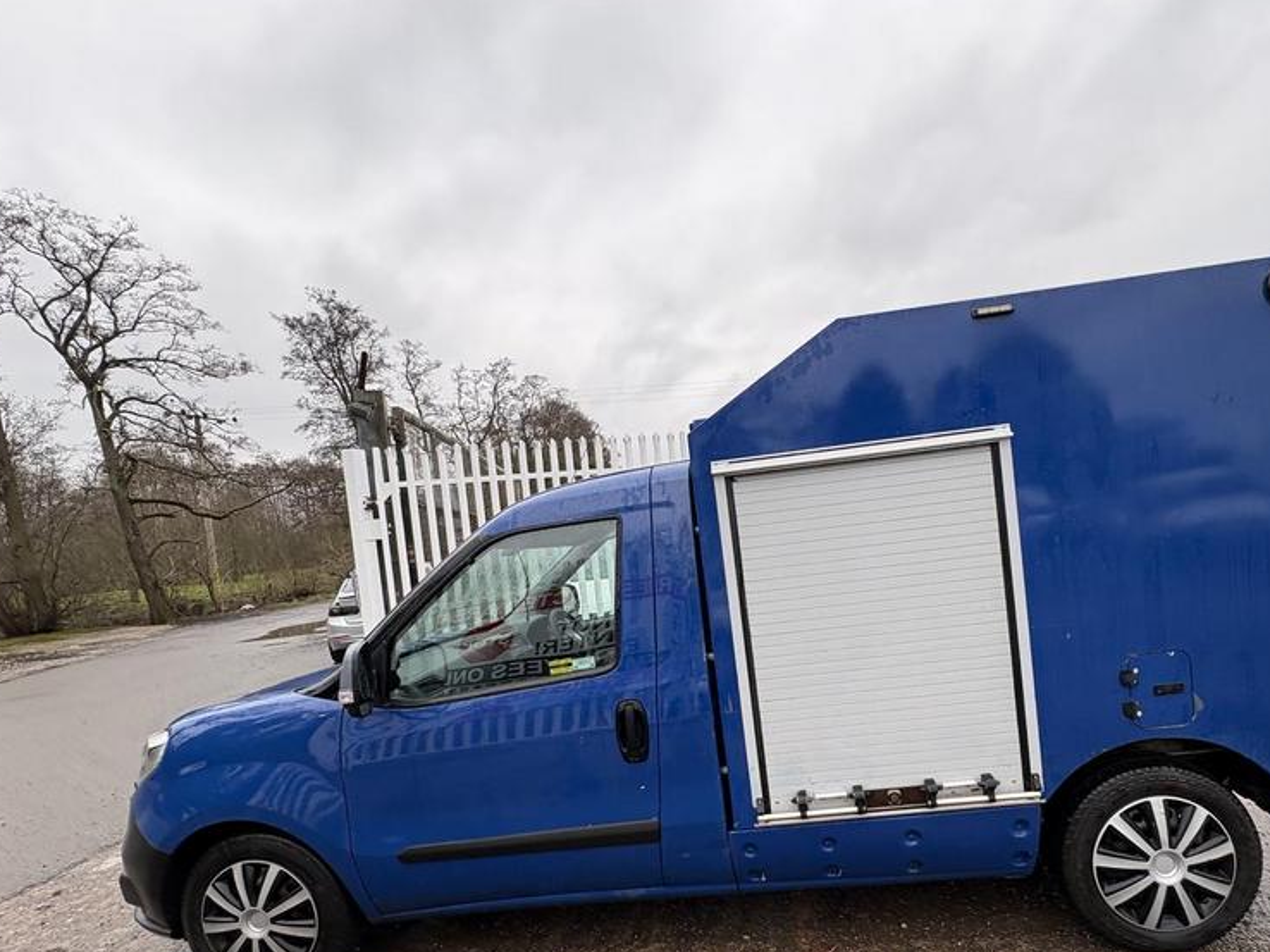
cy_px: 559
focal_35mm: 17
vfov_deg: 74.1
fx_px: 623
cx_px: 745
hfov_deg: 90.2
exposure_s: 1/169
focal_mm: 2.22
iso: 50
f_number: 2.2
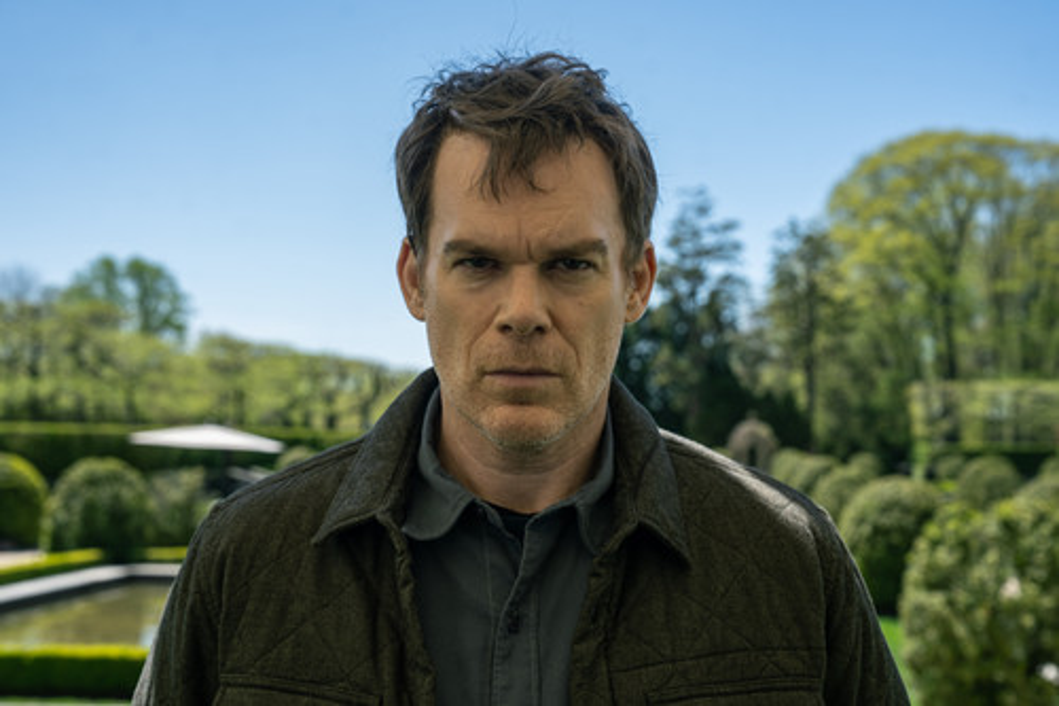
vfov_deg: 25.0
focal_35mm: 54
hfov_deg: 36.9
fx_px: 1588
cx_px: 530
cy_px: 353
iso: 160
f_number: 6.3
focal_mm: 54
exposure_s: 1/320
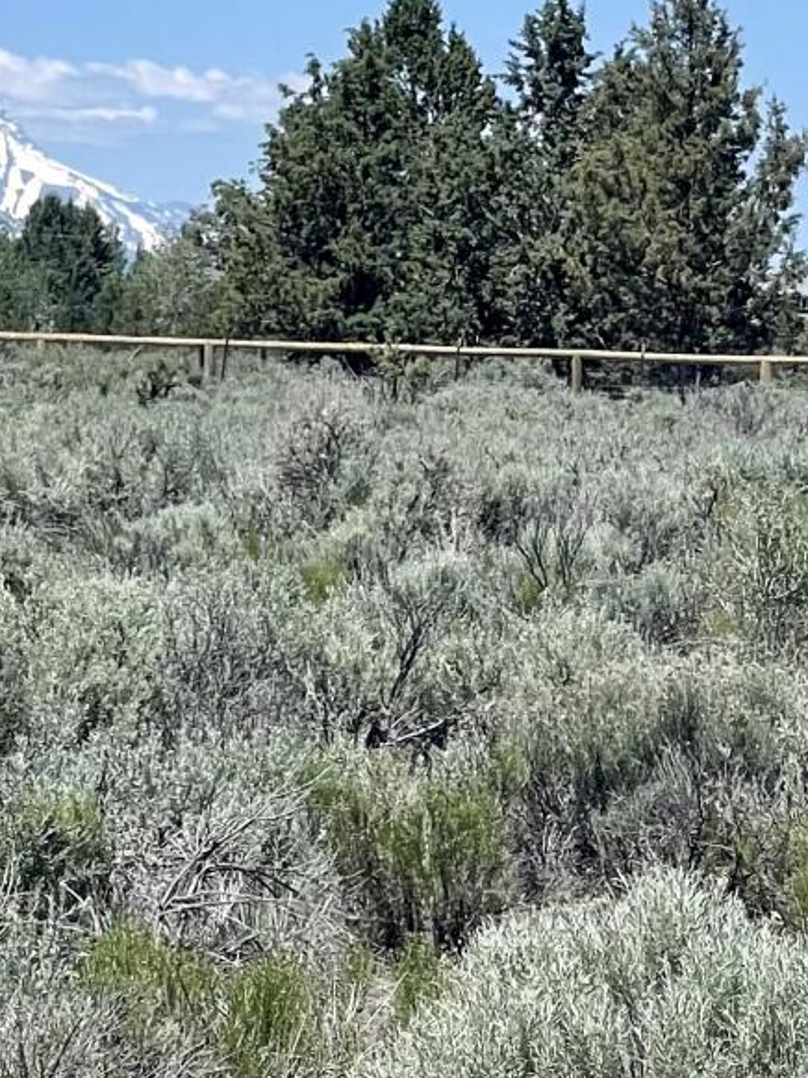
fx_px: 6852
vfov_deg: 8.9
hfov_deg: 6.7
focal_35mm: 220
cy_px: -80
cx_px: 2
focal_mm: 7.5
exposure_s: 1/1449
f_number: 2.2
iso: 20
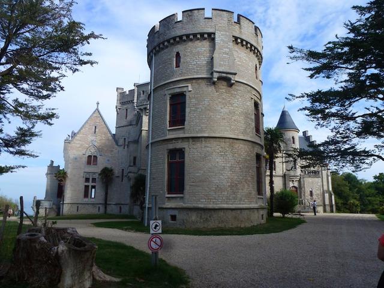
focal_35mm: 25
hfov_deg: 69.4
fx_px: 277
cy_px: 144
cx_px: 192
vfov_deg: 54.9
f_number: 4
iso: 100
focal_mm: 4.3
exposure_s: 1/640
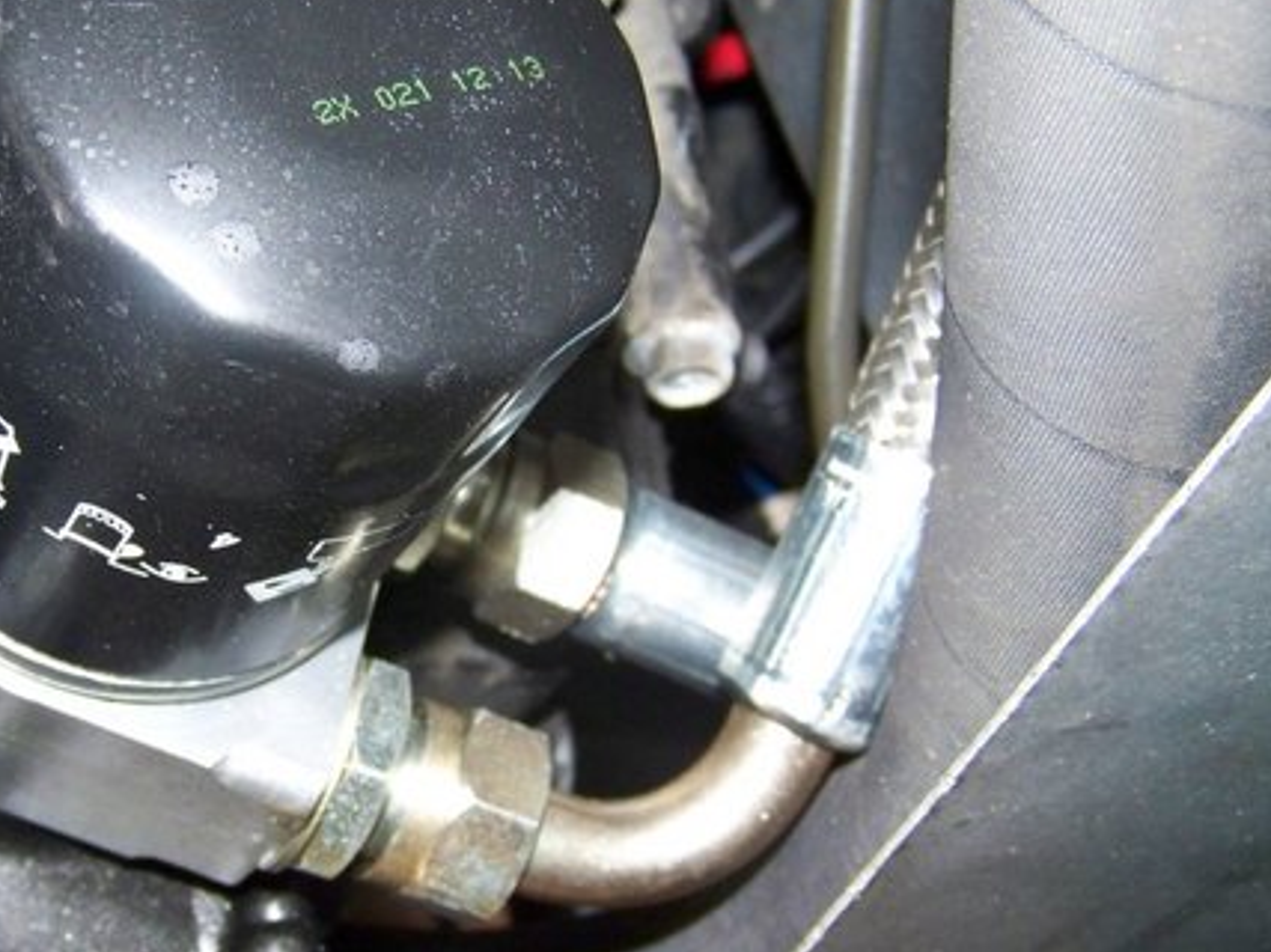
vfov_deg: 25.6
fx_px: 2092
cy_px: 530
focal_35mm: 57
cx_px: 372
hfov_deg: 33.3
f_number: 2.8
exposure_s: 1/30
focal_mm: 6.3
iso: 200
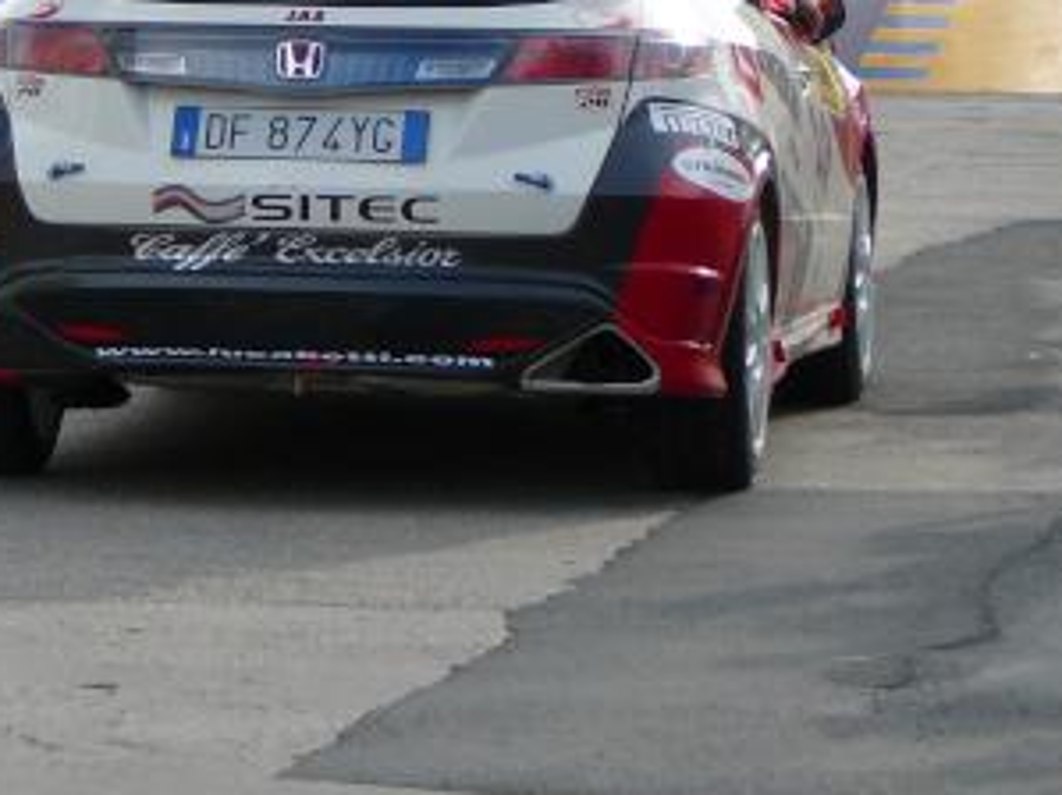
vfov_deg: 6.2
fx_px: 7360
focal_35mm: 240
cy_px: 142
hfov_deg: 8.2
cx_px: 92
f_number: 3.9
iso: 100
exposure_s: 1/400
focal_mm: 16.6
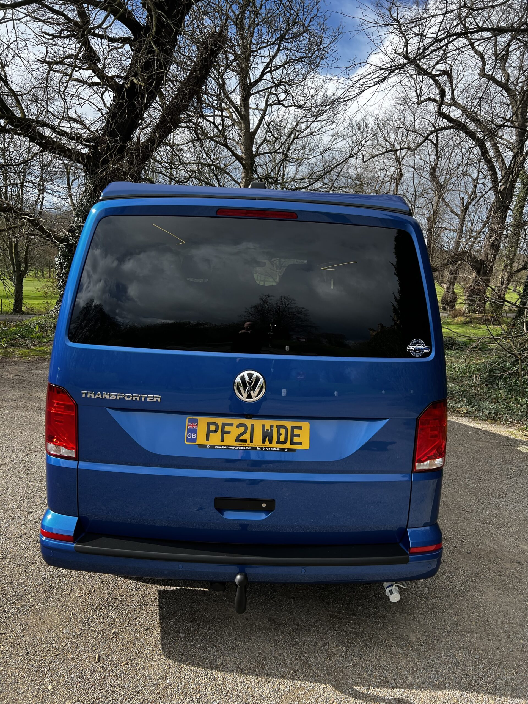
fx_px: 529
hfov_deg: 53.1
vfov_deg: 67.3
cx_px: 264
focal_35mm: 26
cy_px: 352
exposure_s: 1/1252
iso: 50
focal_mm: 5.7
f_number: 1.5
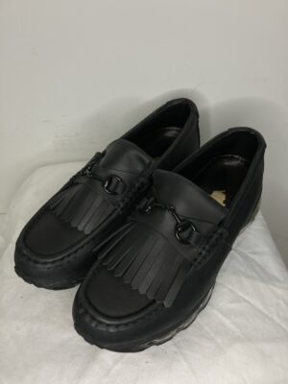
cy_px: 192
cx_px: 144
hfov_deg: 49.7
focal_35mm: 28
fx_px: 311
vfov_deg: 63.4
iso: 25
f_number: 1.8
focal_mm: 3.99
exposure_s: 1/100
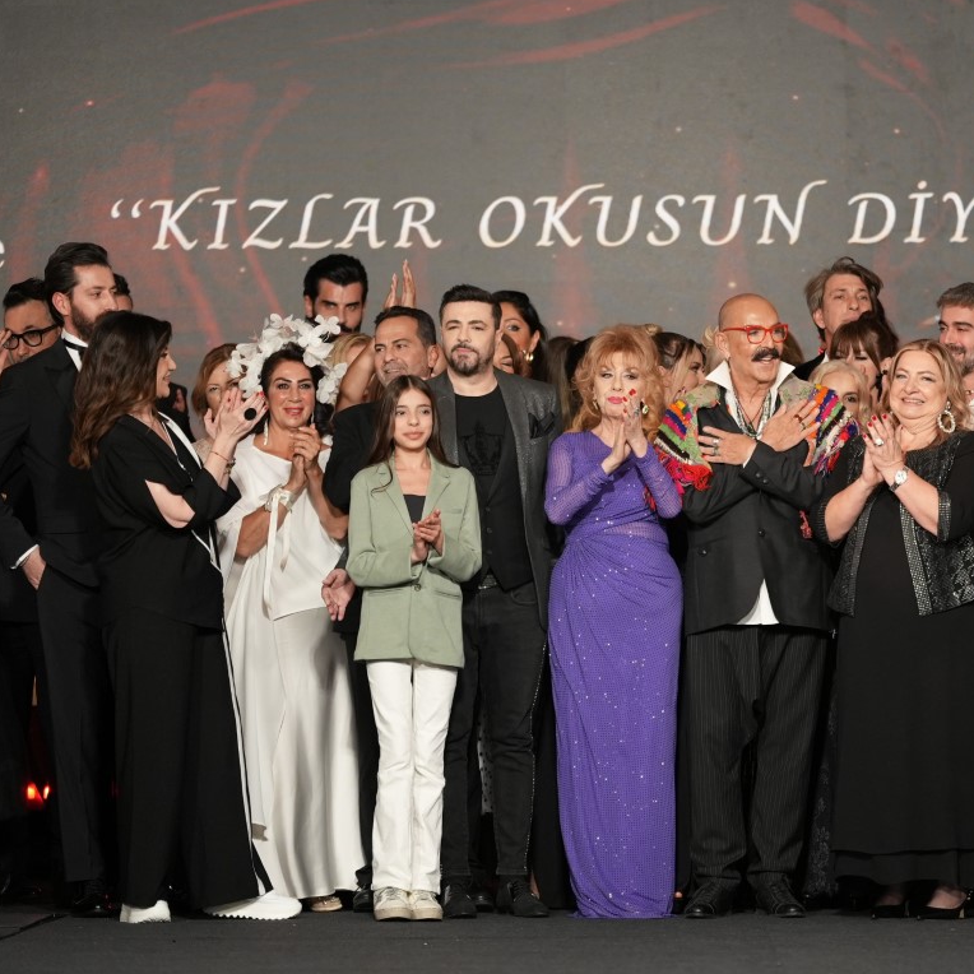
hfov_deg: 8.1
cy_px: 486
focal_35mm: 216
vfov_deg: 8.1
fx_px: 6881
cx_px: 644
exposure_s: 1/500
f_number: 2.8
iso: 3200
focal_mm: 168.9
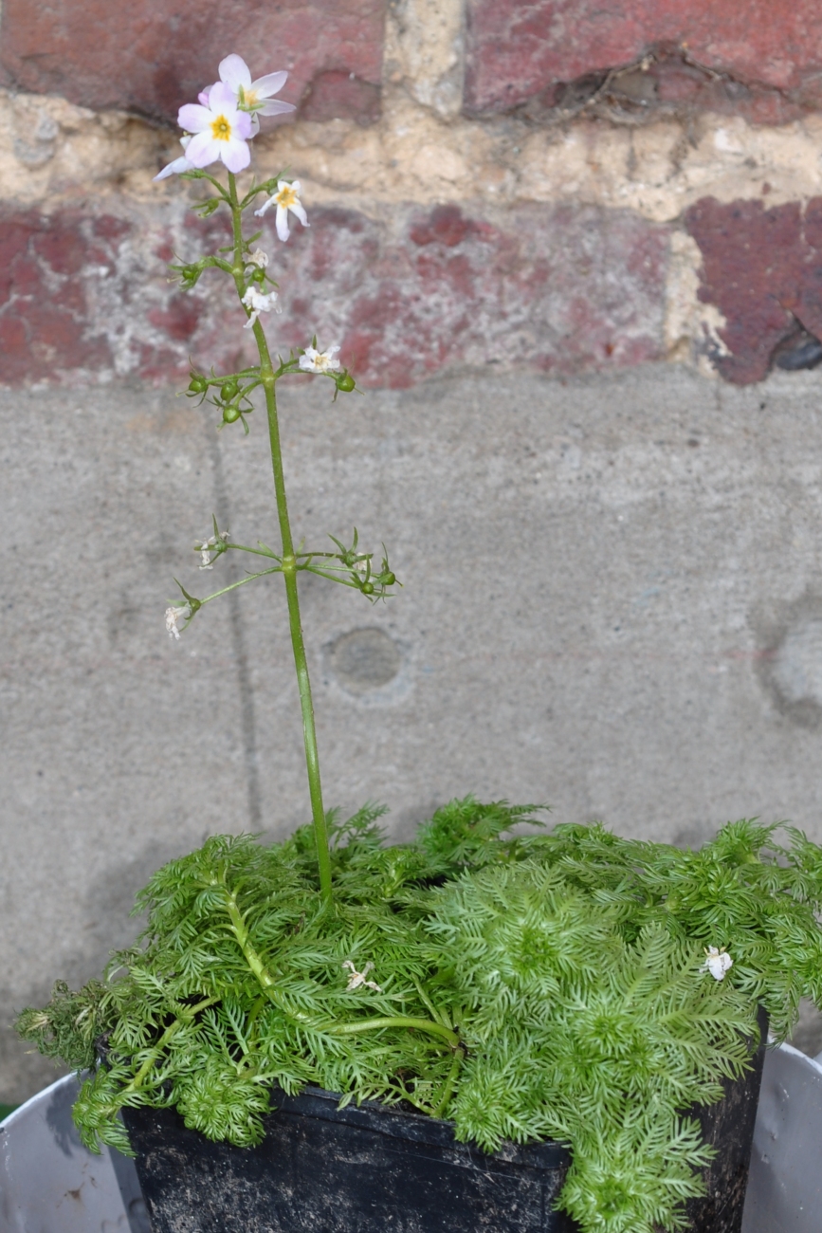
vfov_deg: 22.6
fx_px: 3081
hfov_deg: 15.2
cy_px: 616
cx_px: 411
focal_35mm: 90
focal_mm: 60
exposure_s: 1/60
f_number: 8
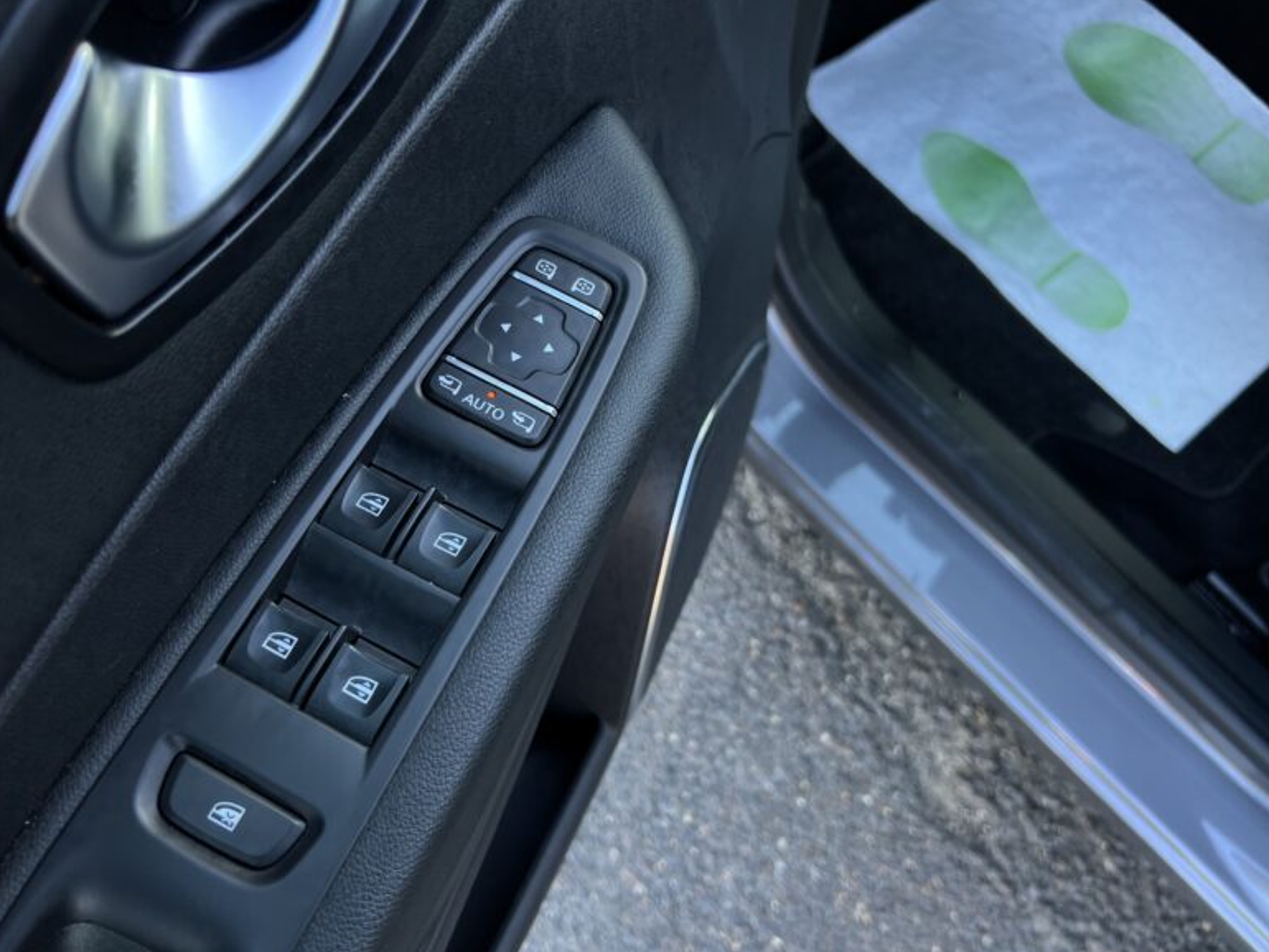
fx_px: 990
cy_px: 488
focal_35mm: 27
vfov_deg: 51.4
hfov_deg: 65.3
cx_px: 641
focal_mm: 5.7
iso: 80
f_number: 1.5
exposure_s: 1/121
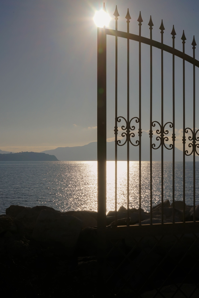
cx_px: 100
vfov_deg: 35.6
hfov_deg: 24.2
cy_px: 149
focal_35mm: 56
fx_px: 464
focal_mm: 56
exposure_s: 1/1600
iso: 800
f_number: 25
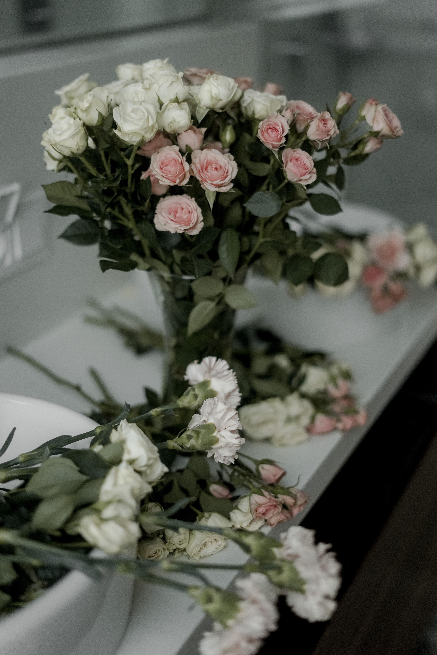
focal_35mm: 50
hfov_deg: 27.0
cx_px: 218
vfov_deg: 39.6
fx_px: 910
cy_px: 328
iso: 1250
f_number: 1.8
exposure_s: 1/160
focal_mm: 50
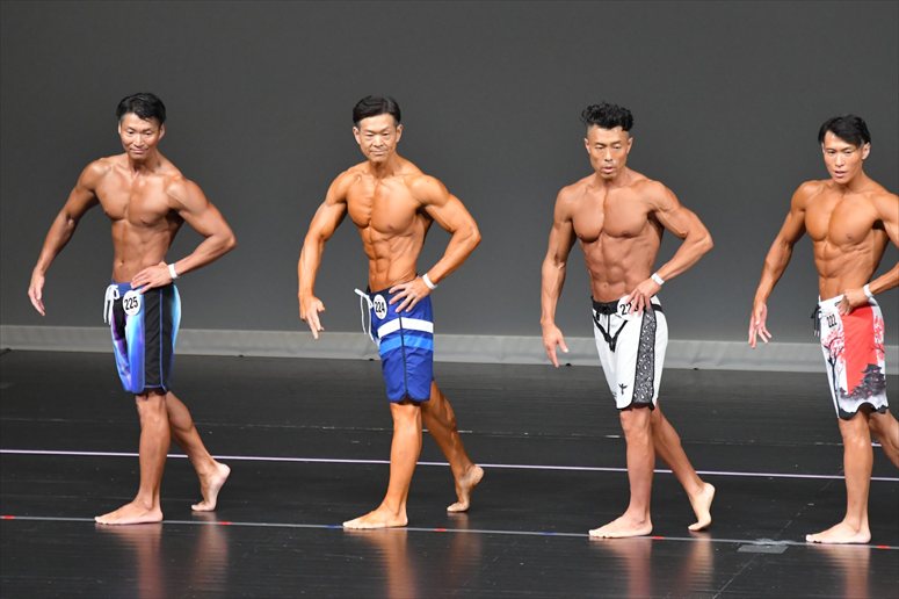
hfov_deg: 7.2
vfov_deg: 4.8
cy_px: 300
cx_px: 450
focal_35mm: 285
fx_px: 7114
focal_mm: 190
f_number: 5.6
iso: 5000
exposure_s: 1/400
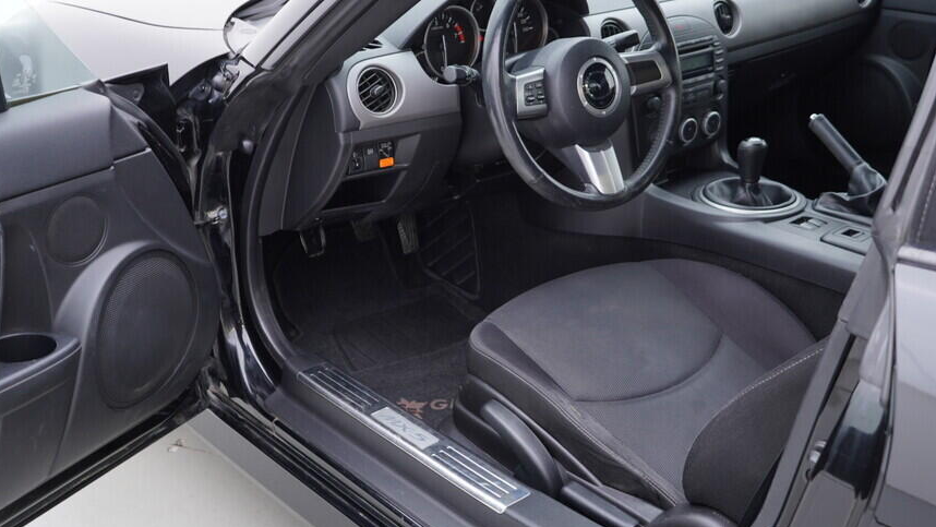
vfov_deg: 26.5
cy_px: 250
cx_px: 501
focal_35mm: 45
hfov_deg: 45.4
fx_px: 1117
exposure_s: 1/40
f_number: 2.8
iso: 160
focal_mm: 24
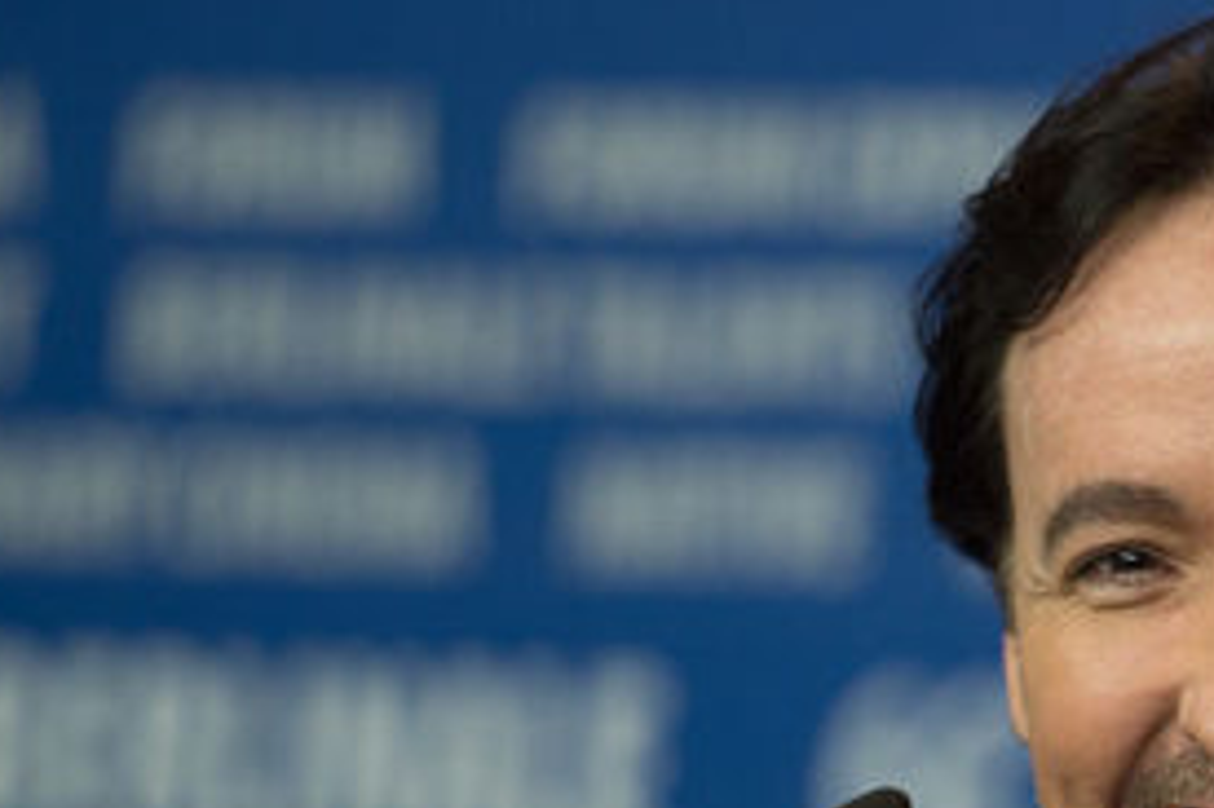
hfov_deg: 4.0
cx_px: 1161
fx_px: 17187
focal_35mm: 510
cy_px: 987
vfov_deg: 2.7
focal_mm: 200
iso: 800
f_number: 2.8
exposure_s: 1/320
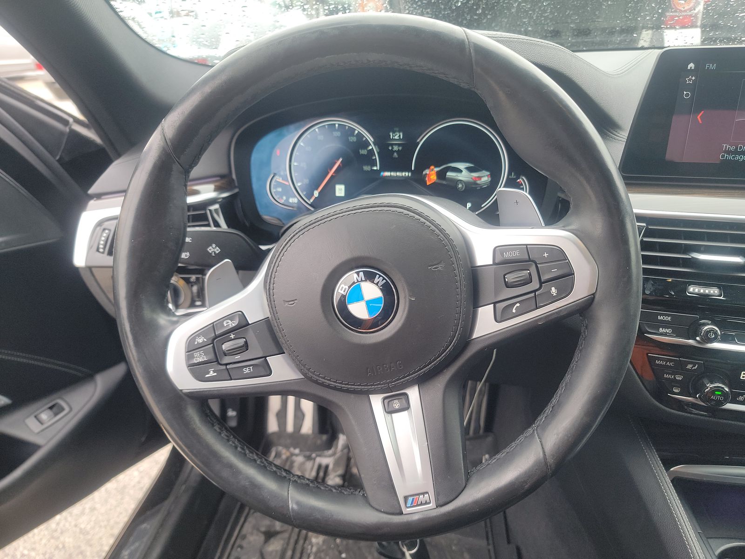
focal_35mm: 24
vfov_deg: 56.8
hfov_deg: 71.6
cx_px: 372
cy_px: 280
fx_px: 517
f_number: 1.8
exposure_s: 1/59
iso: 84
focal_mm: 6.7
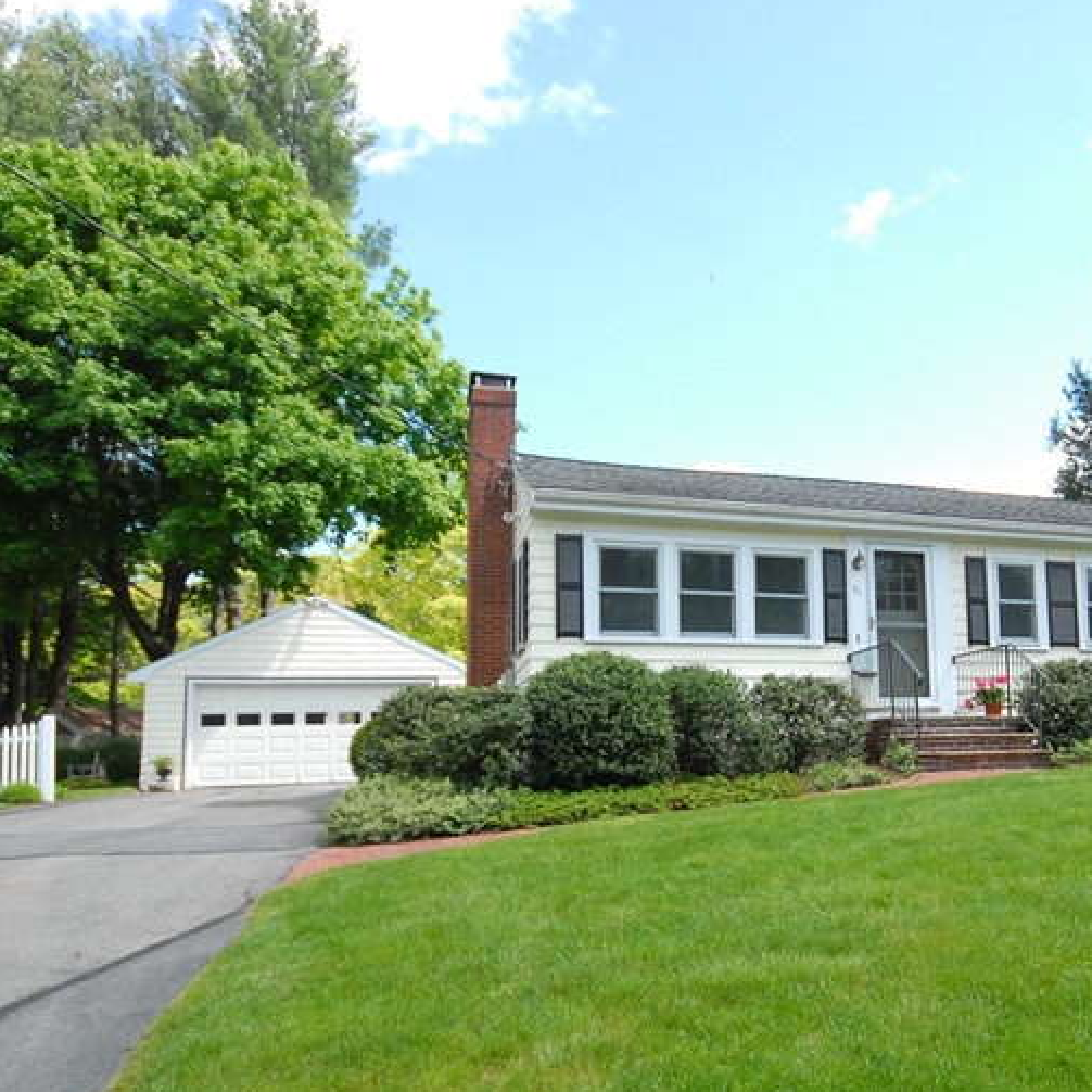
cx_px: 797
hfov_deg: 58.3
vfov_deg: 60.5
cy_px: 649
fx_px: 928
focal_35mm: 26
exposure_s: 1/400
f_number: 5.6
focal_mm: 10
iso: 400
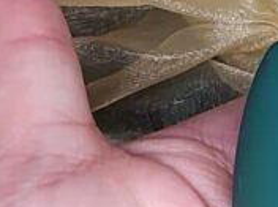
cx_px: 426
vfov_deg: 13.7
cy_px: 238
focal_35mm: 105
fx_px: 841
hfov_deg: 16.9
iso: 1600
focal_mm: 5.88
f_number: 1.9
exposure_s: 1/30
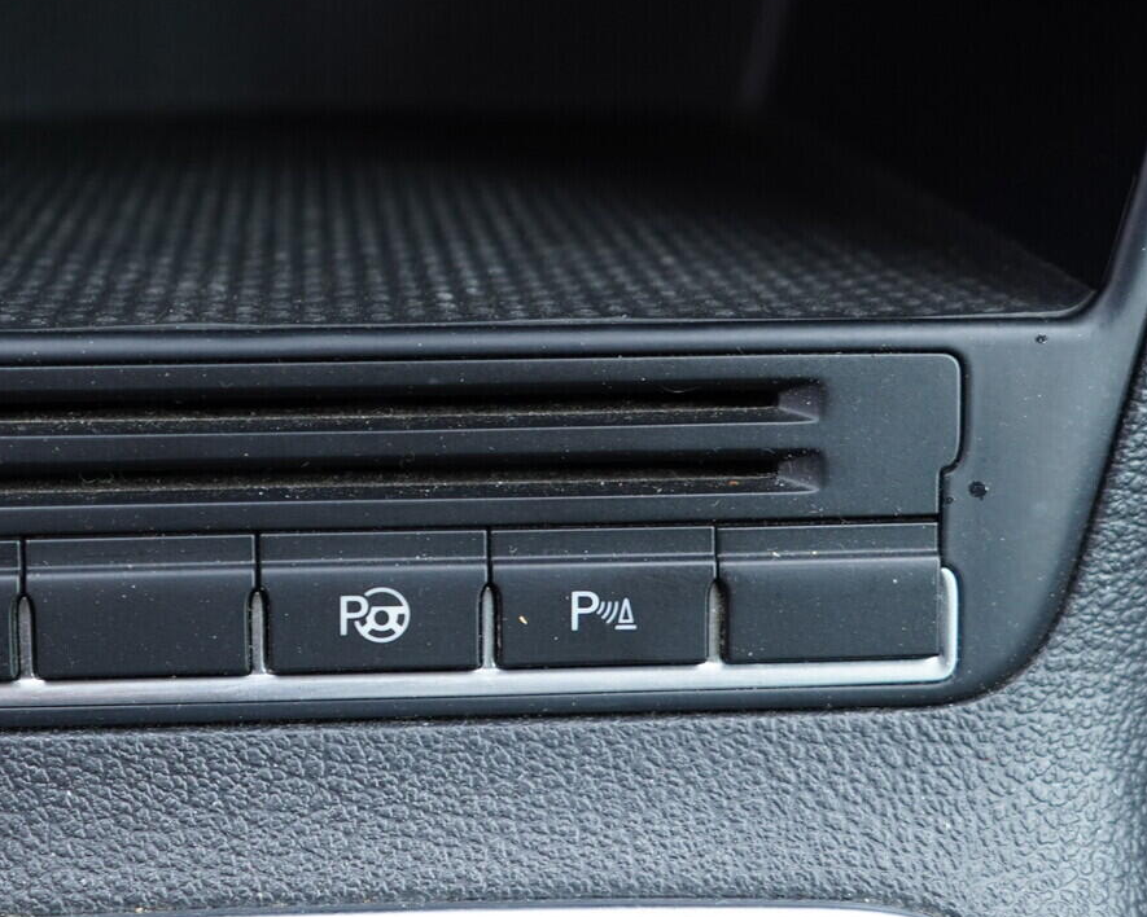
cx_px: 384
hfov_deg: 33.8
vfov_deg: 27.6
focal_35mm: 55
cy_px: 436
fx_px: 1867
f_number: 2.8
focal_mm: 24
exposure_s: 1/40
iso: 640
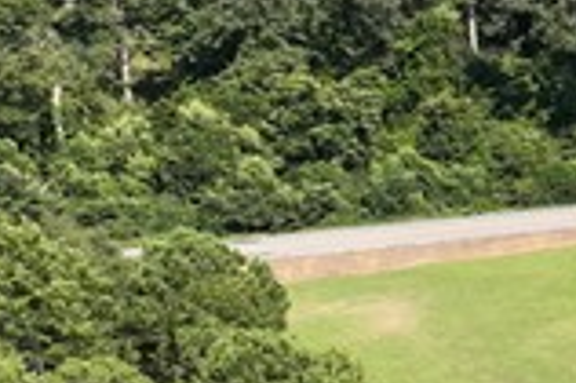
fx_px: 2589
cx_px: 1524
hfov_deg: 10.4
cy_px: 334
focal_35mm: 162
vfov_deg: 8.4
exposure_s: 1/160
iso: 100
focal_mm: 12.29
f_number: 2.8
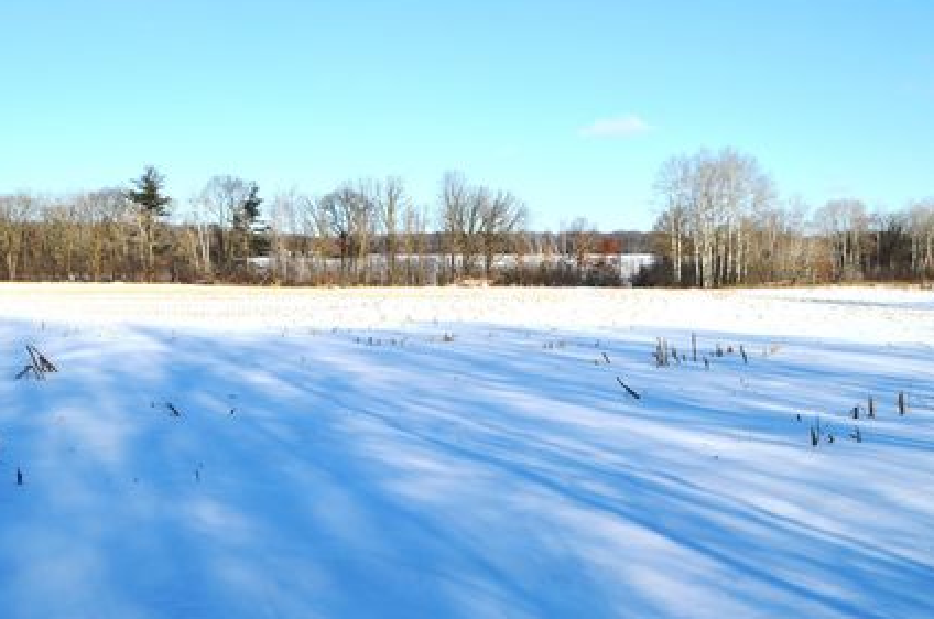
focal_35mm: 46
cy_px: 350
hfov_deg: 42.8
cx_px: 441
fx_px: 1191
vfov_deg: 29.1
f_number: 8
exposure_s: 1/250
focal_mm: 26
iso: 100
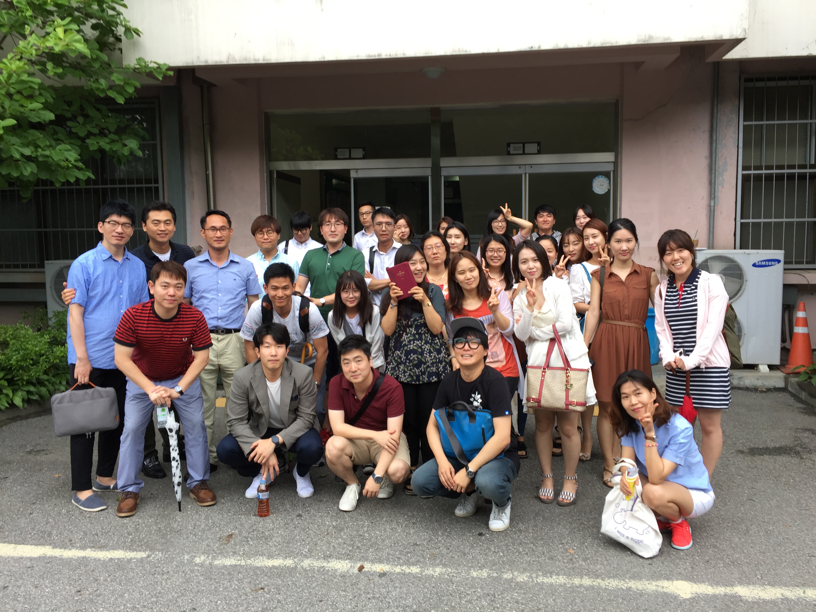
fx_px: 684
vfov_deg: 48.2
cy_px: 306
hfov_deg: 61.7
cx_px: 408
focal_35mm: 29
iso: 32
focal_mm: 4.15
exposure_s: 1/60
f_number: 2.2
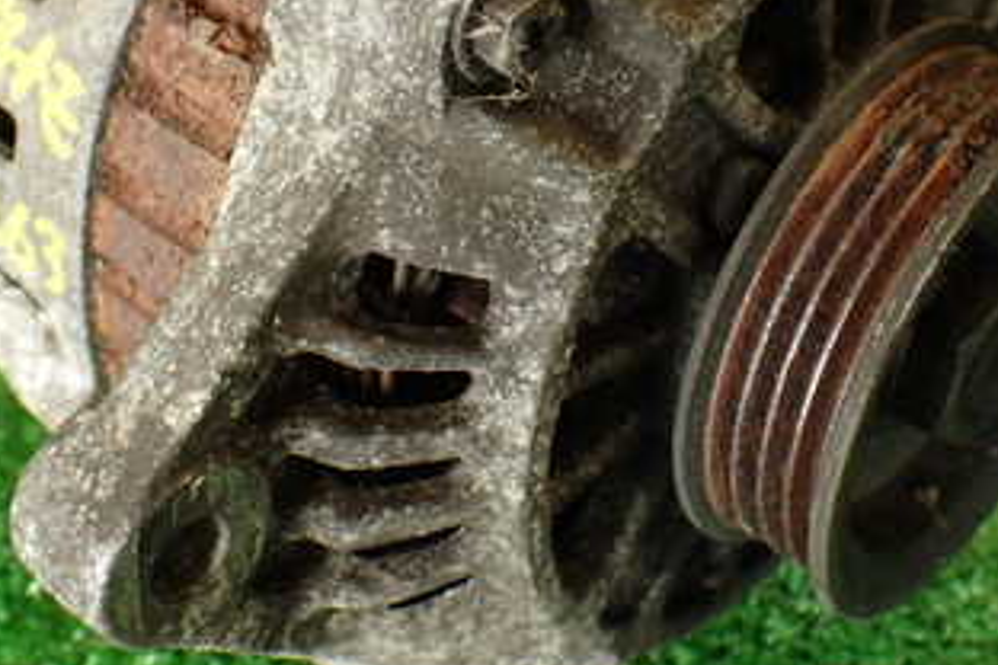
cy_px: 121
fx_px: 1774
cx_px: 525
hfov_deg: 31.4
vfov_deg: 21.0
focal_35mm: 64
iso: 200
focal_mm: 5.79
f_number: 2.4
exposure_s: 1/40
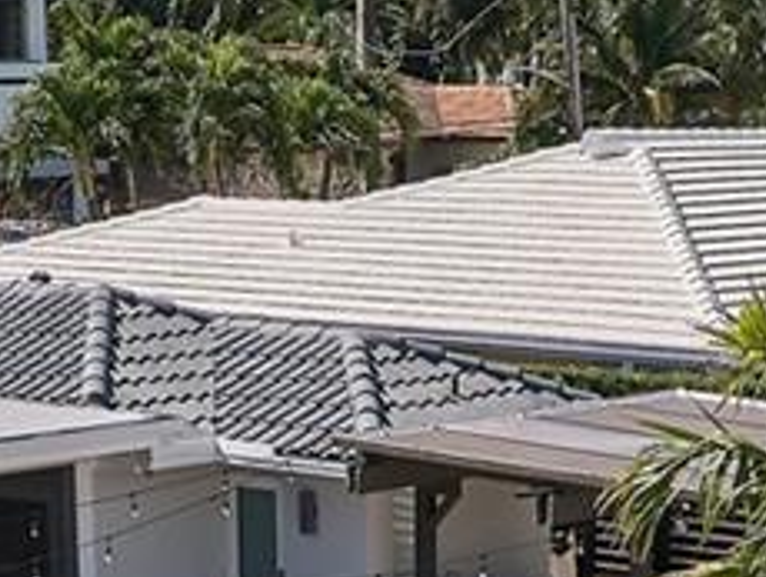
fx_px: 3256
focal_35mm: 147
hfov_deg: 13.4
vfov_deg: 9.6
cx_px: 526
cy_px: 1016
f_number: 2.8
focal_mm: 8.38
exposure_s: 1/60
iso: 100
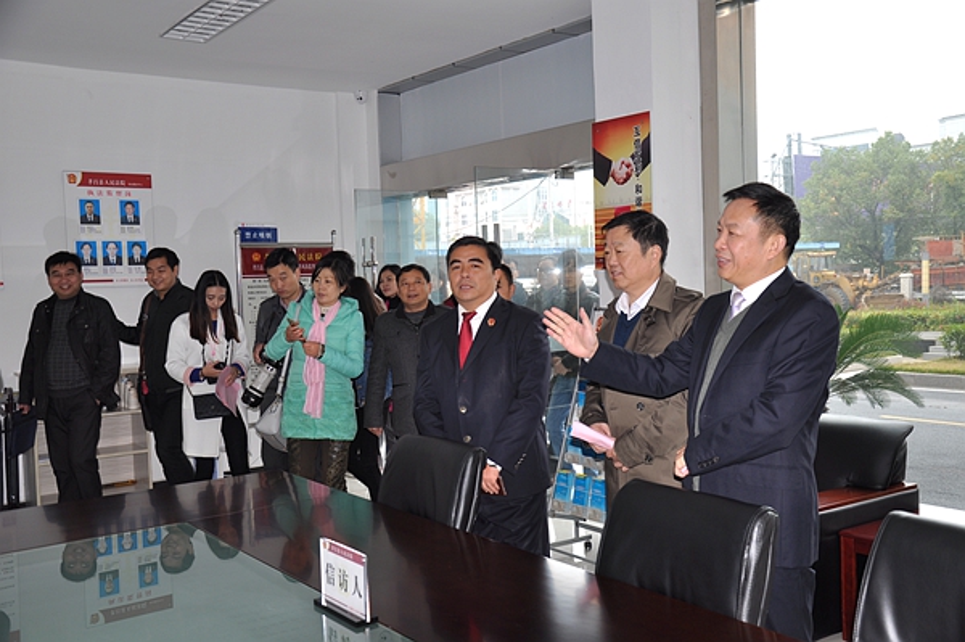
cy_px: 321
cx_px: 482
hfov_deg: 51.3
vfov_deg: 35.4
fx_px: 1004
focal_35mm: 38
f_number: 4
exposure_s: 1/60
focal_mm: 25
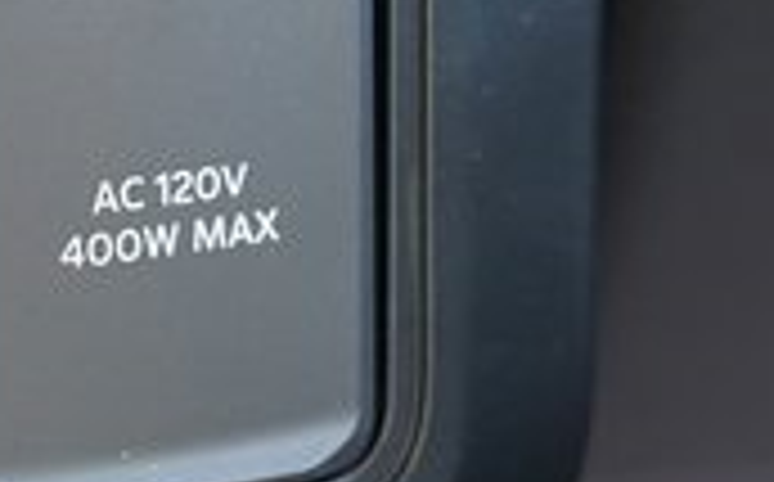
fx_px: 3118
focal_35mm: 148
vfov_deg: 8.8
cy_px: 65
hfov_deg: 14.0
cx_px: 14
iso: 500
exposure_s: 1/60
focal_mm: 39
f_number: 4
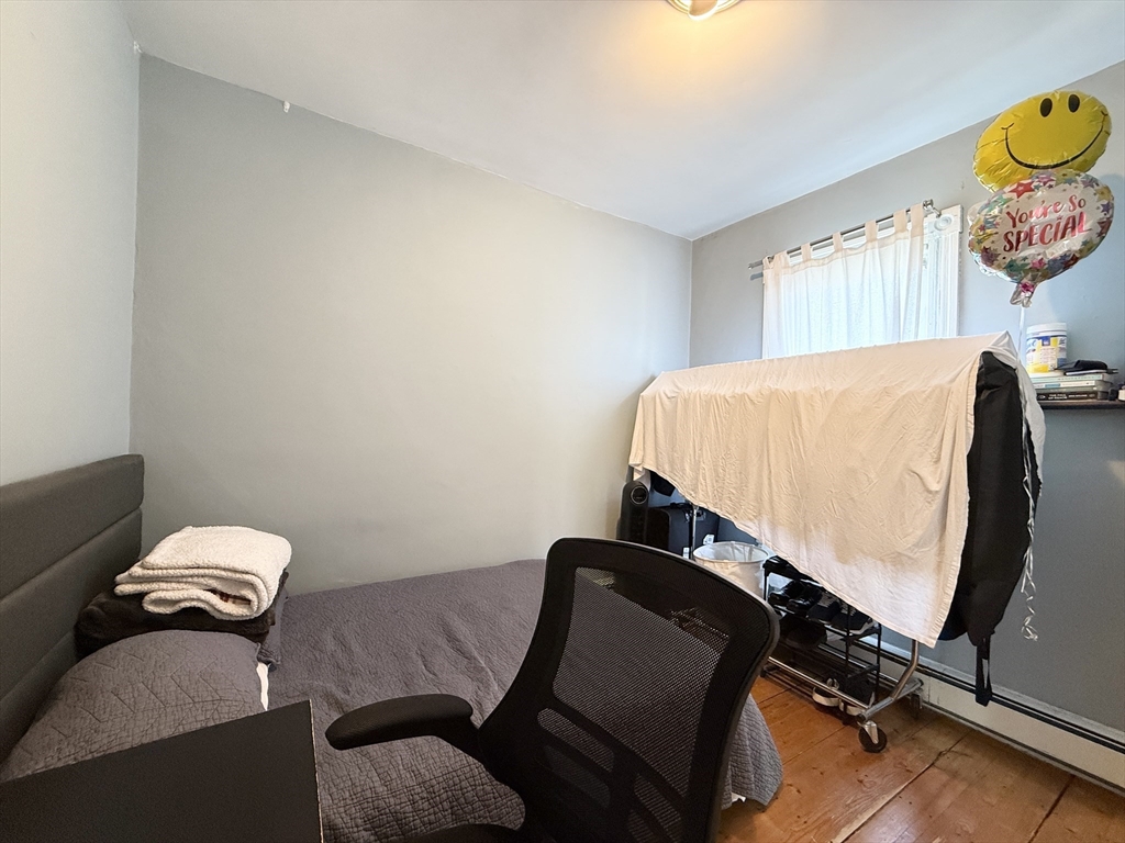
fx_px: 455
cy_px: 422
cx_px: 562
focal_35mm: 14
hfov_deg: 102.1
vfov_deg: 85.7
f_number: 2.2
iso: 250
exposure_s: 1/60
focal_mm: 2.22
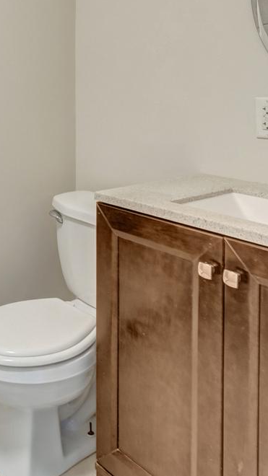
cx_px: 27
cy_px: 100
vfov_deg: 48.9
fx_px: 493
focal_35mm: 39
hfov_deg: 29.2
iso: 1250
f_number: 8
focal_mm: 16
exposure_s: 1/20
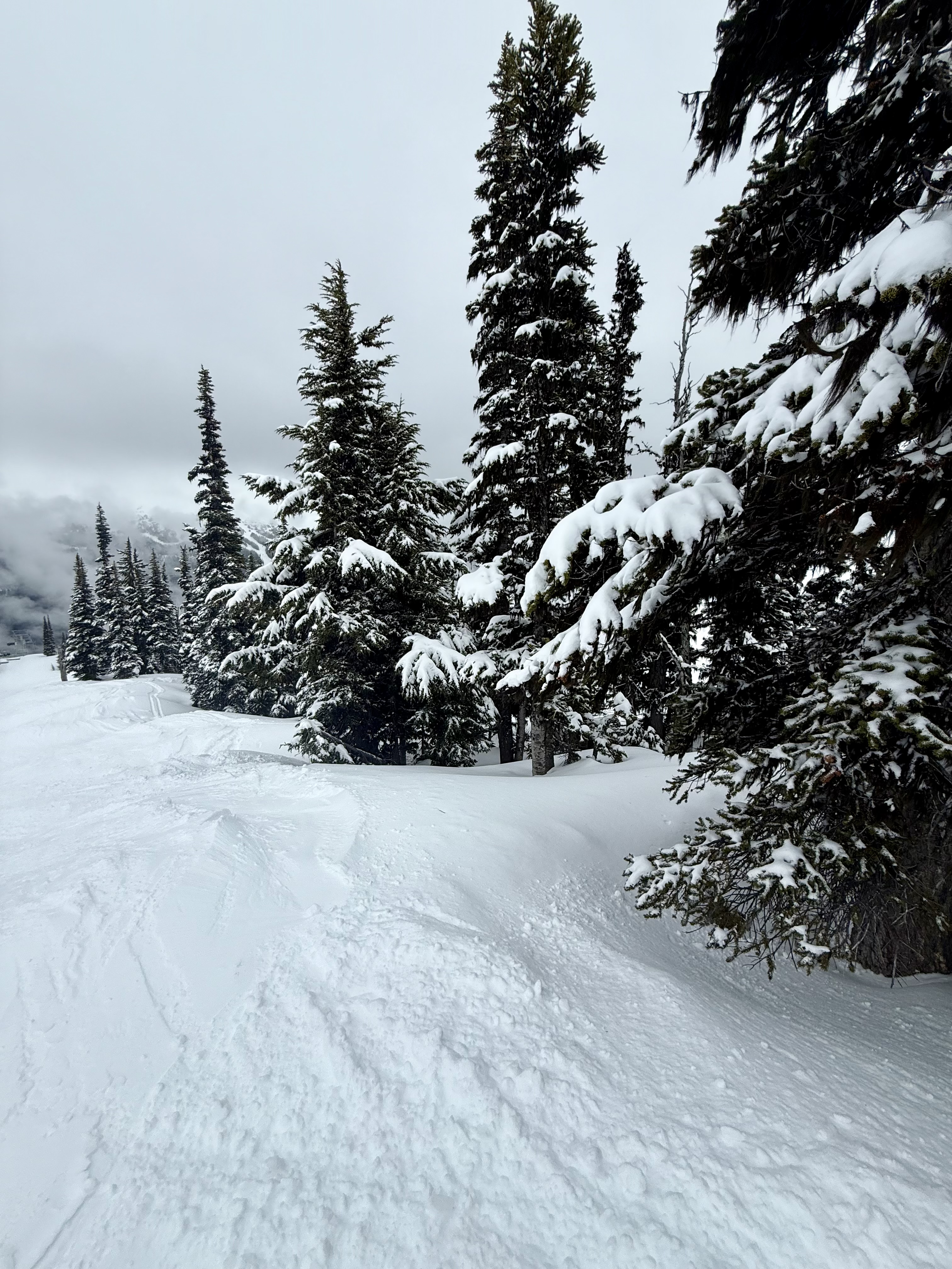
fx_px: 513
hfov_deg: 85.7
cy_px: 634
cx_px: 476
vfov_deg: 102.1
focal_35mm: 14
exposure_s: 1/3663
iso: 50
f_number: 2.2
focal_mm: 2.22
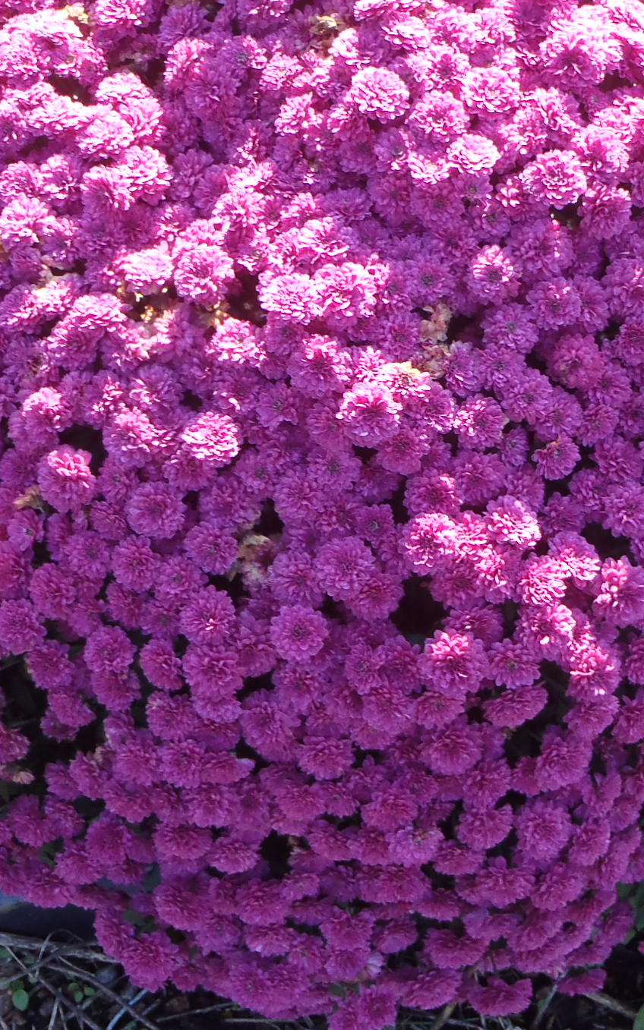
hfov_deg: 23.1
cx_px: 340
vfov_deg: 36.2
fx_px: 1573
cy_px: 414
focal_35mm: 56
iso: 80
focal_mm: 5
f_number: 4.5
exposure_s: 1/60
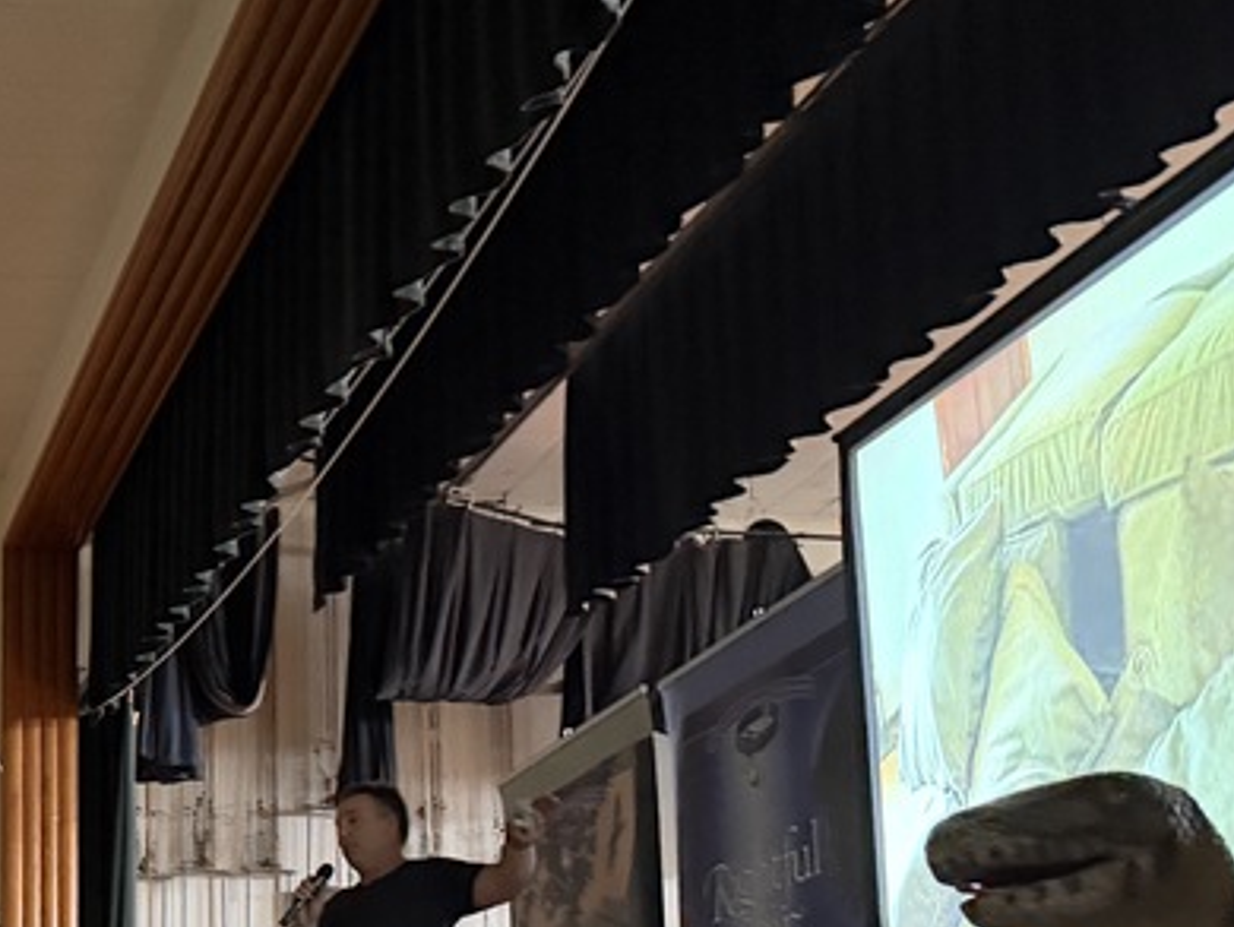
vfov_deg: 22.3
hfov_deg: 27.3
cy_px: 955
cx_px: -221
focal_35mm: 63
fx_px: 2247
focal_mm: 6.76
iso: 1000
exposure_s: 1/39
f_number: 1.78
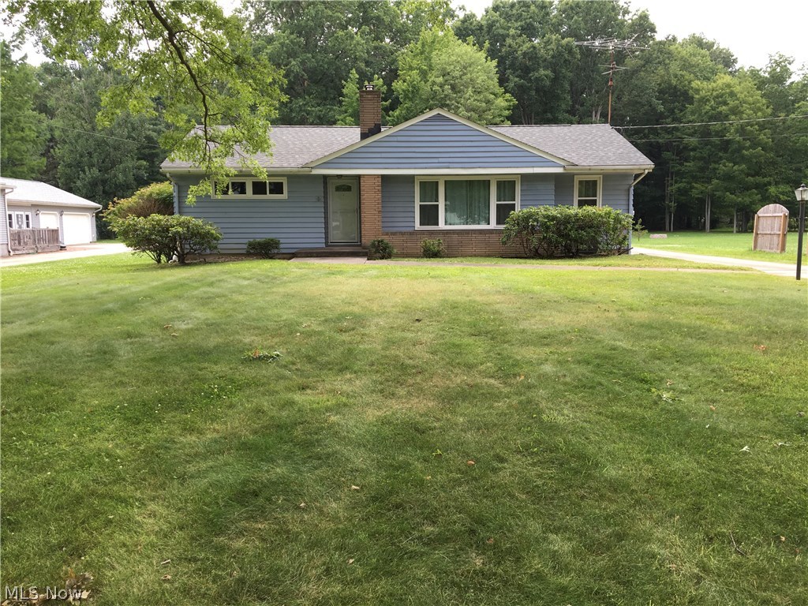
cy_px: 303
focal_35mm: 29
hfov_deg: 61.7
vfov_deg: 48.2
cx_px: 404
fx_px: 677
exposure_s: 1/169
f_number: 2.2
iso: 25
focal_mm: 4.15
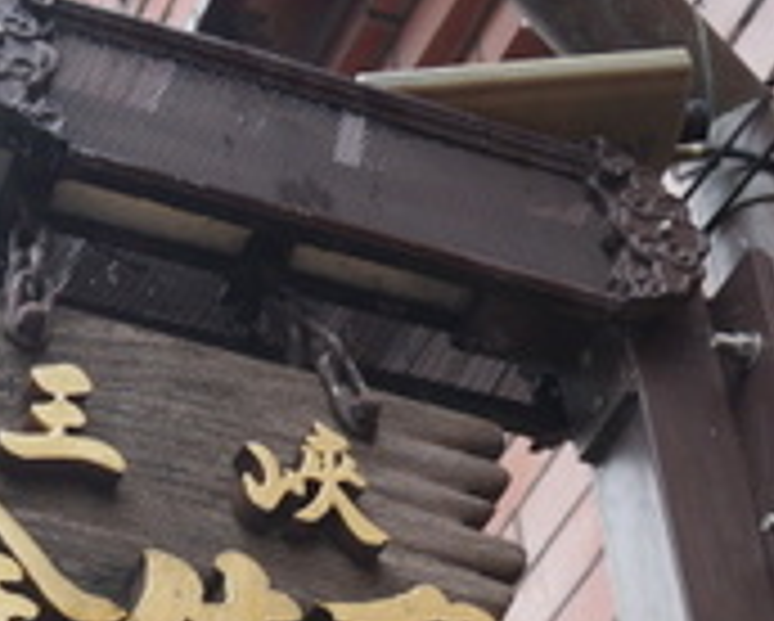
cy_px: 898
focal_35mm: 136
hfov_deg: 14.1
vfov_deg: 11.0
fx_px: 3119
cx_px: 279
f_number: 7.1
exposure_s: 1/160
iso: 200
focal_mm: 26
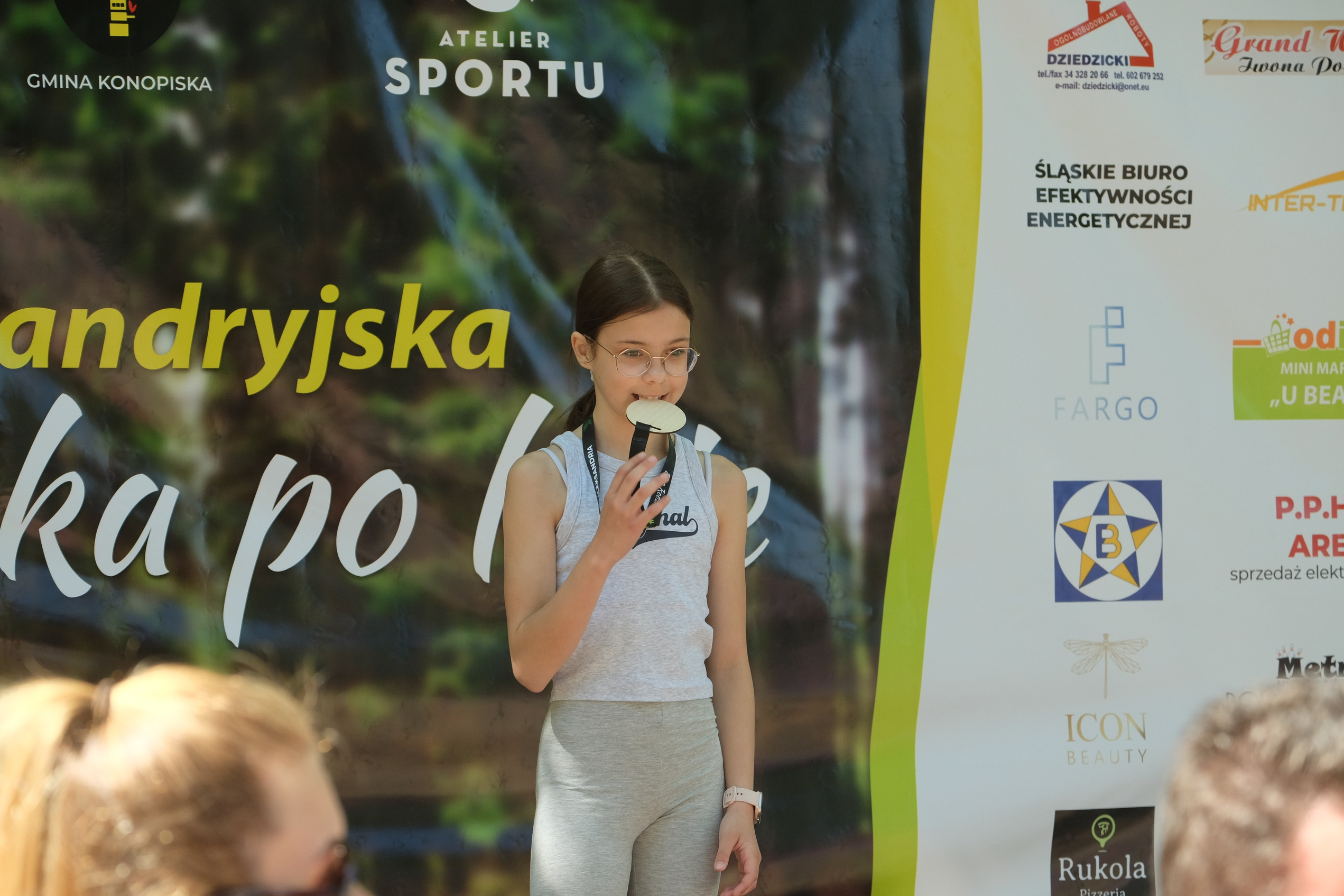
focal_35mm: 151
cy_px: 450
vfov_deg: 9.1
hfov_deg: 13.6
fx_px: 5637
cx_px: 670
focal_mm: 100
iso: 400
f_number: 5.6
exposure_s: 1/240
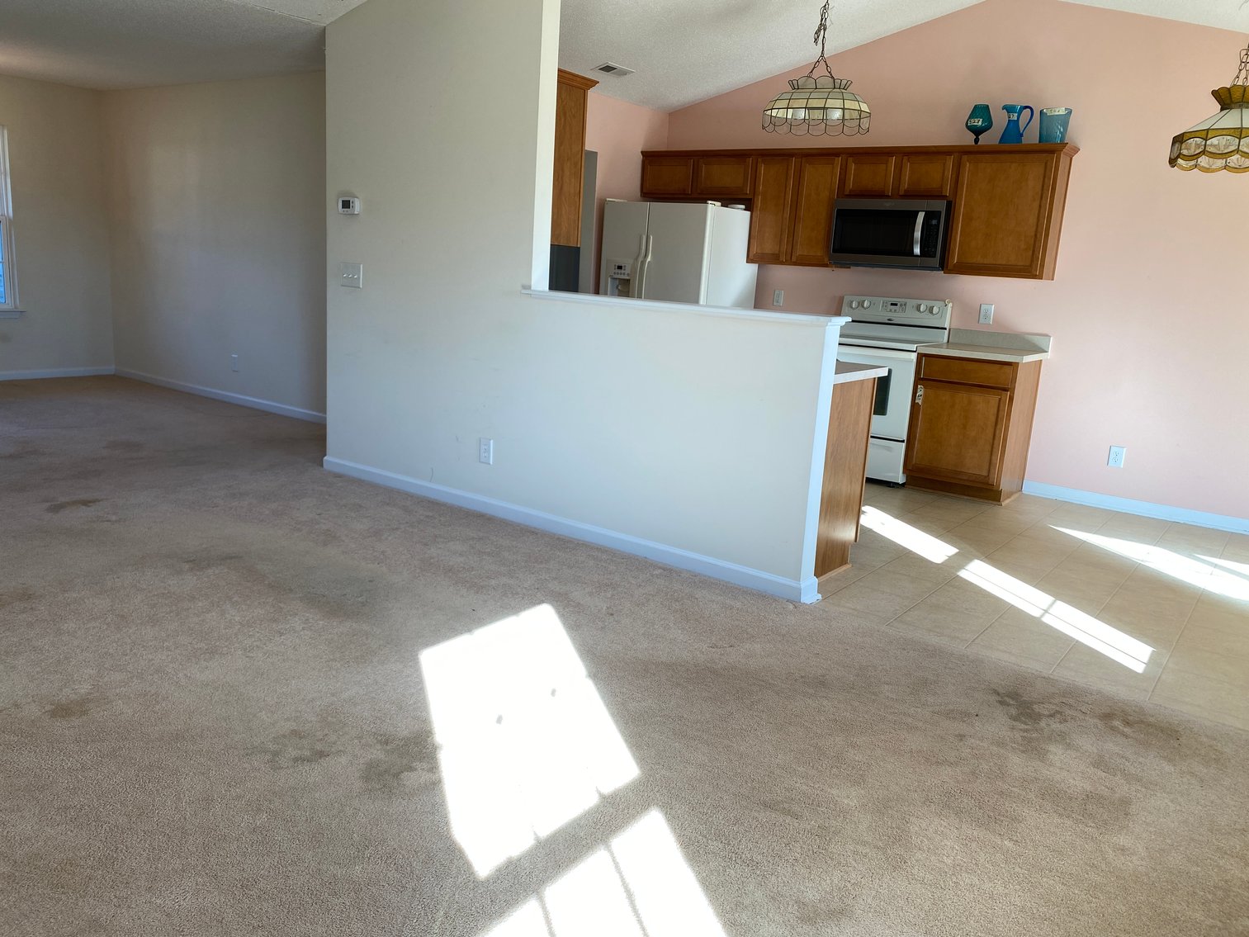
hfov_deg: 67.3
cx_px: 624
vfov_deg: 53.1
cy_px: 468
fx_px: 938
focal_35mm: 26
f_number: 1.8
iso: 40
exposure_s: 1/120
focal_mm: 4.25
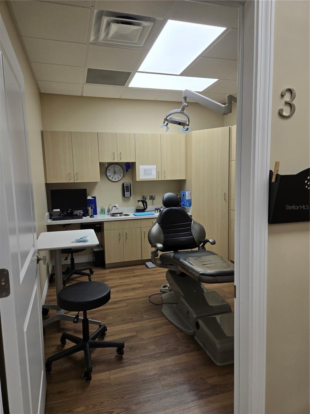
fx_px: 275
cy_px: 207
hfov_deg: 58.9
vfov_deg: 73.9
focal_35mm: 23
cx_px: 155
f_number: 1.8
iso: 50
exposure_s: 1/120
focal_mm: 5.4
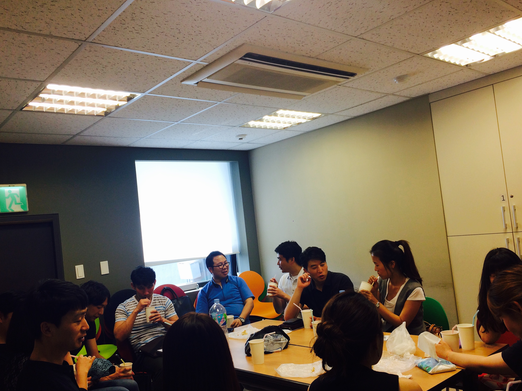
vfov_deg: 45.4
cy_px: 208
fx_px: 467
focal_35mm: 31
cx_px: 250
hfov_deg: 58.3
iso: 40
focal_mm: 4.15
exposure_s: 1/120
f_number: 2.2
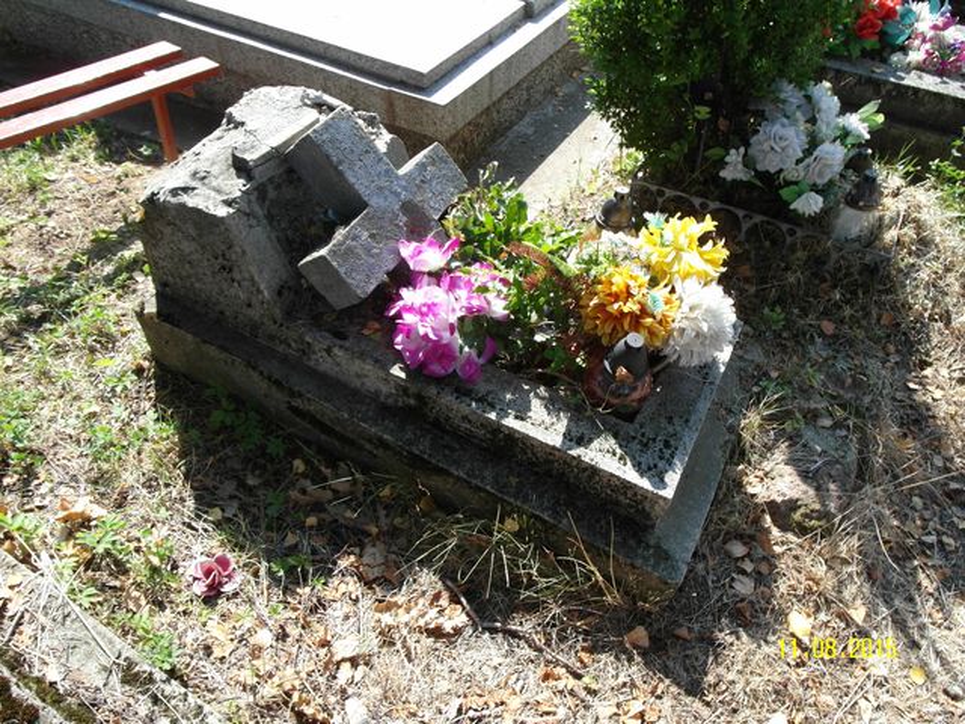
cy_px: 362
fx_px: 669
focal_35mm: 24
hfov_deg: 71.6
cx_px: 482
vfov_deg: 56.8
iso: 80
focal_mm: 5.2
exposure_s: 1/125
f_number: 3.9
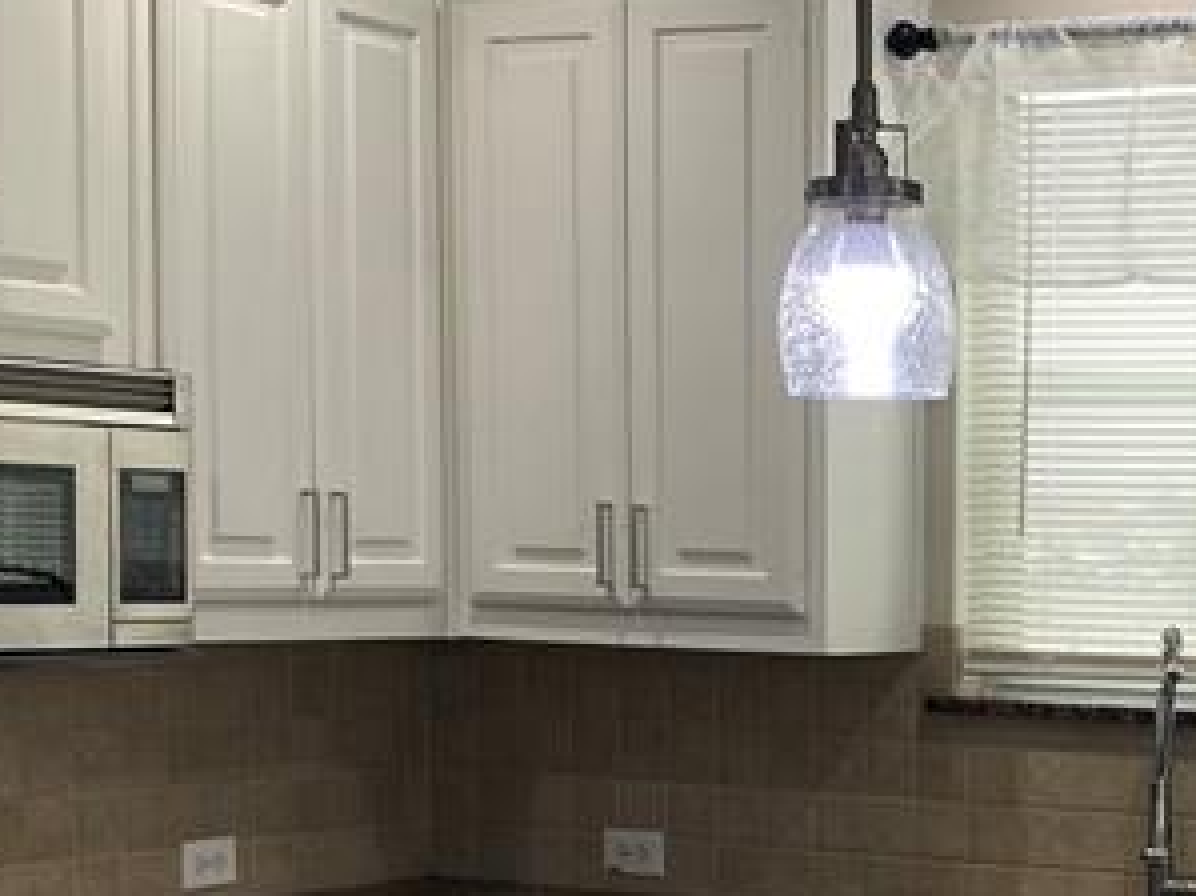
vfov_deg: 16.1
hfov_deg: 21.3
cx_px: 1188
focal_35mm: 89
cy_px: 976
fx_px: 3074
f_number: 1.8
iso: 80
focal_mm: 4.25
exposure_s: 1/120
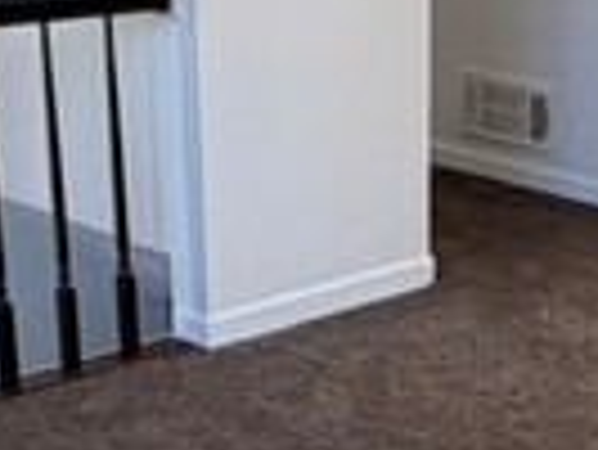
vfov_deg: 13.5
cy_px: 468
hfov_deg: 17.8
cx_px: 585
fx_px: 1867
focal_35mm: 108
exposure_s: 1/120
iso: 160
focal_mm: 2.22
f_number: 2.2
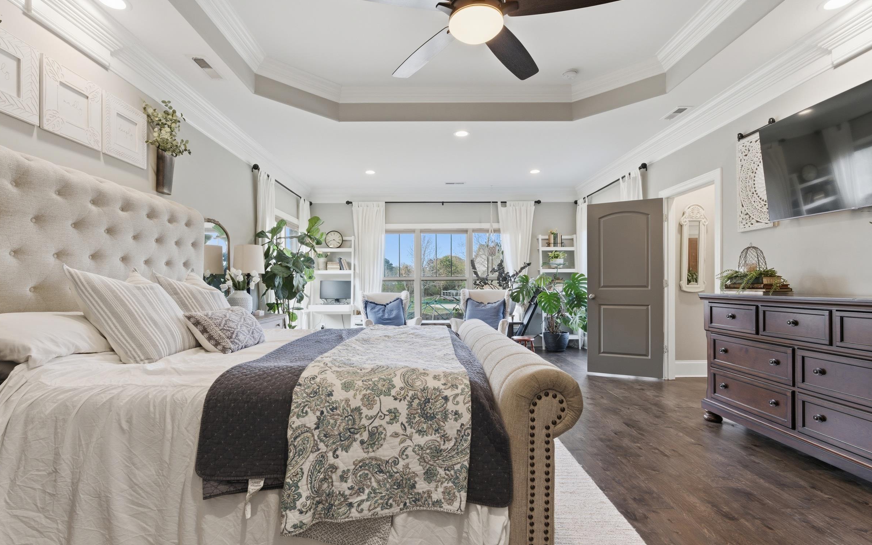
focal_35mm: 17
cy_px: 285
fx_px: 404
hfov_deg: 94.3
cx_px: 427
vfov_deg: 68.0
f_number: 9
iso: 250
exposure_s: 1/100
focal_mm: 16
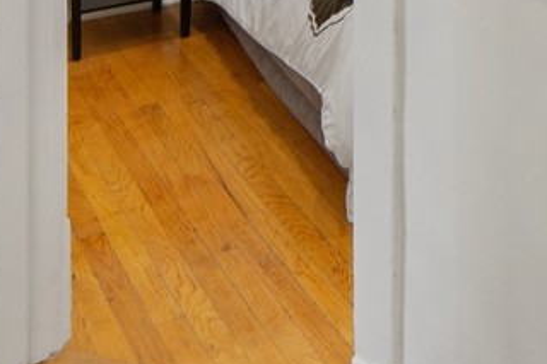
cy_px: -373
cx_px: 784
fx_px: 1154
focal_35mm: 76
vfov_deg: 14.7
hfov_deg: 22.6
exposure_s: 1/5
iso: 400
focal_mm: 15
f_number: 8
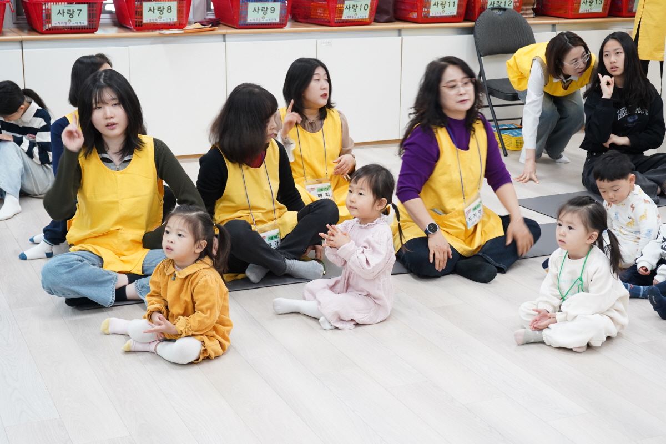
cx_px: 333
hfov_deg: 33.4
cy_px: 222
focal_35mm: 60
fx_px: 1110
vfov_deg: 22.6
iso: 2500
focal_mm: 60
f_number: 7.1
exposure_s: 1/50
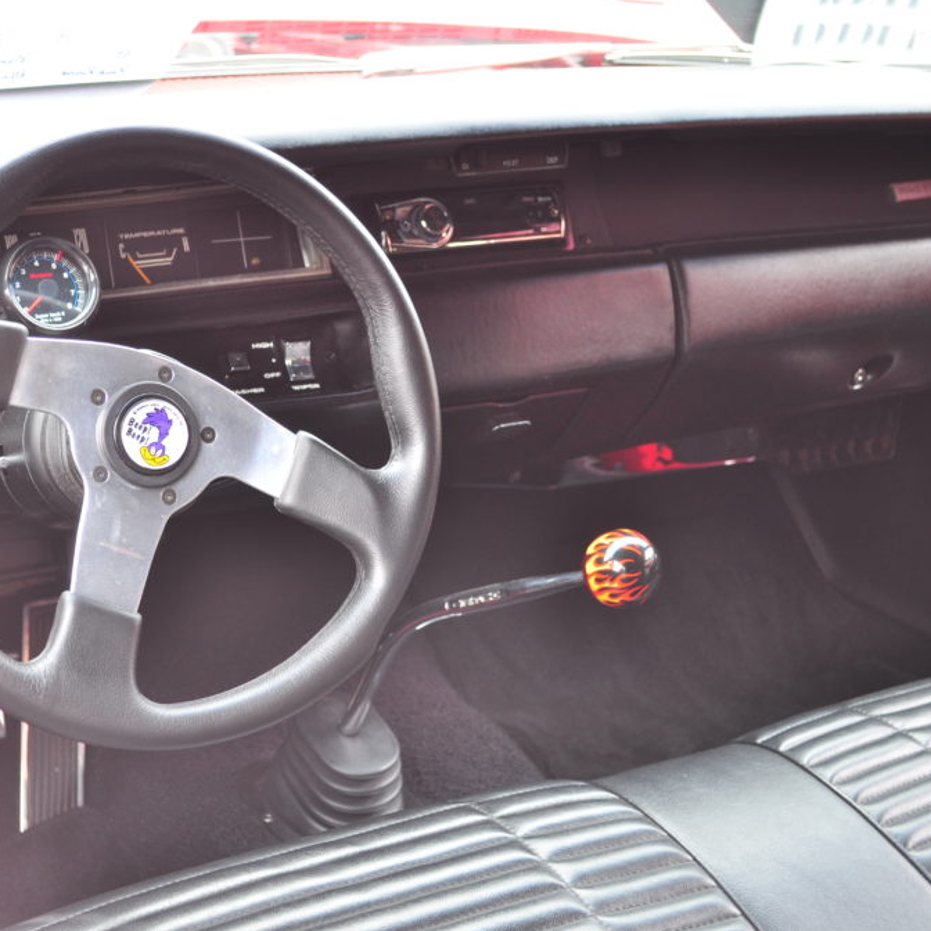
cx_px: 326
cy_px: 466
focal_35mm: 66
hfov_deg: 26.0
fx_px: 2008
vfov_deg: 26.1
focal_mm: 34
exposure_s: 1/20
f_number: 5
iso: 200
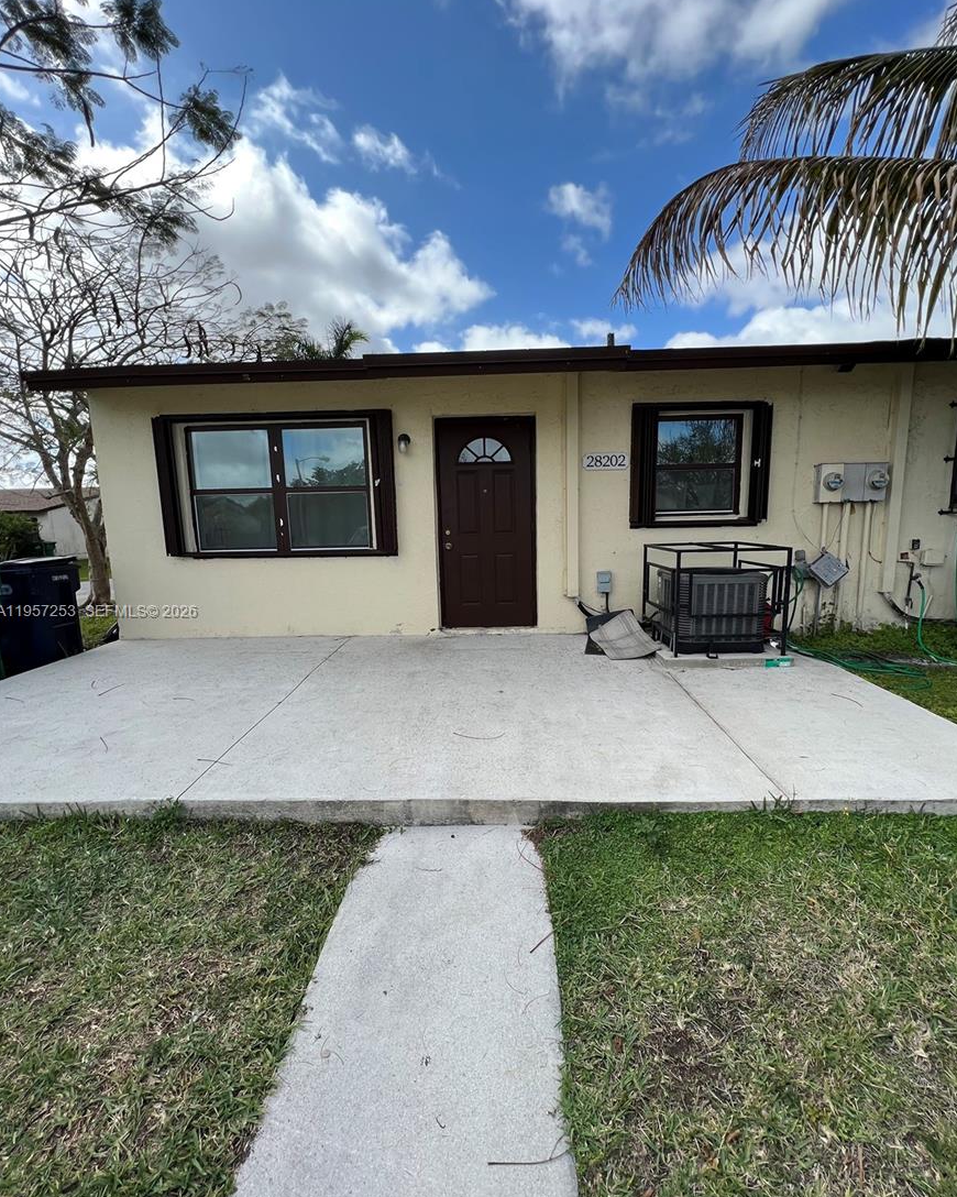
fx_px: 496
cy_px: 613
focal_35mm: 14
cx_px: 488
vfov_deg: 100.7
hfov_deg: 88.0
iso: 32
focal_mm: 1.57
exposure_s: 1/935
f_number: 1.8
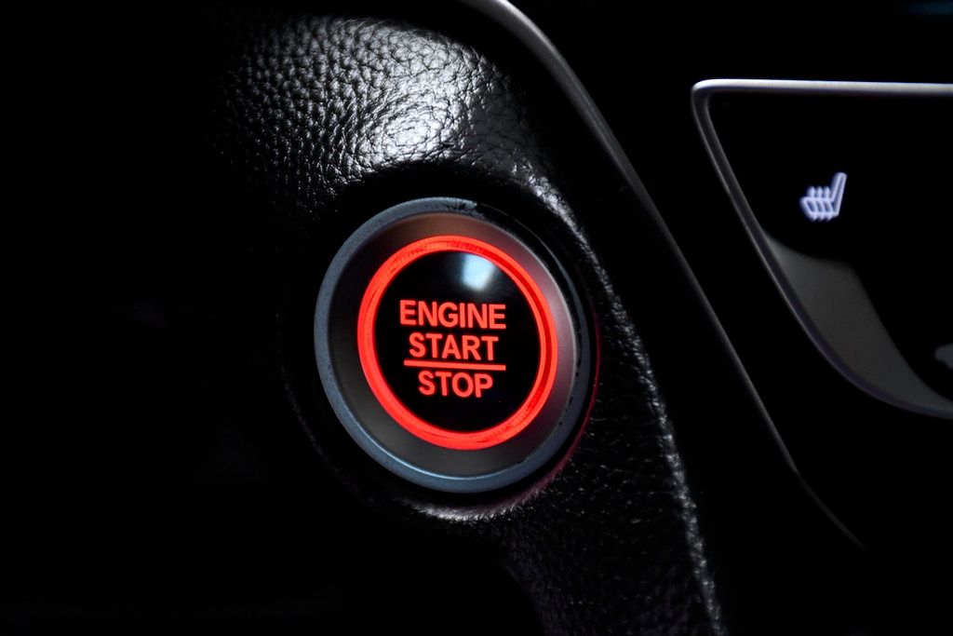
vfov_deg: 7.9
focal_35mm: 174
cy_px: 318
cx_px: 476
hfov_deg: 11.8
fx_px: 4606
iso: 2500
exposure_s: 1/160
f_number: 5.6
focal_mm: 116
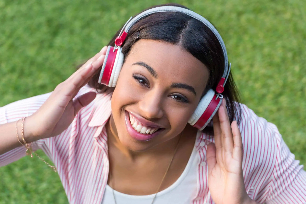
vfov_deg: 6.9
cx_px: 153
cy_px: 102
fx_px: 1701
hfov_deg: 10.3
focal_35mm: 200
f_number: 5.6
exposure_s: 1/200
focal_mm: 200
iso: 200
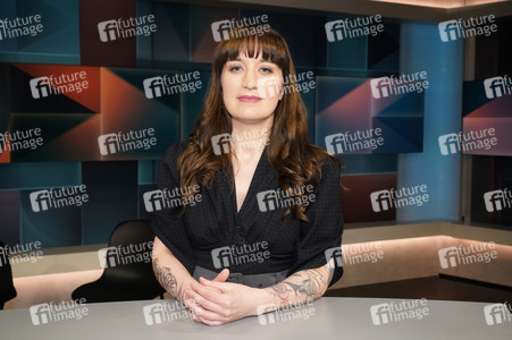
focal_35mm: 38
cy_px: 170
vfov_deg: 35.0
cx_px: 256
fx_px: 540
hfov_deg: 50.7
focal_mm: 38
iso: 2000
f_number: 5.6
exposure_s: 1/160
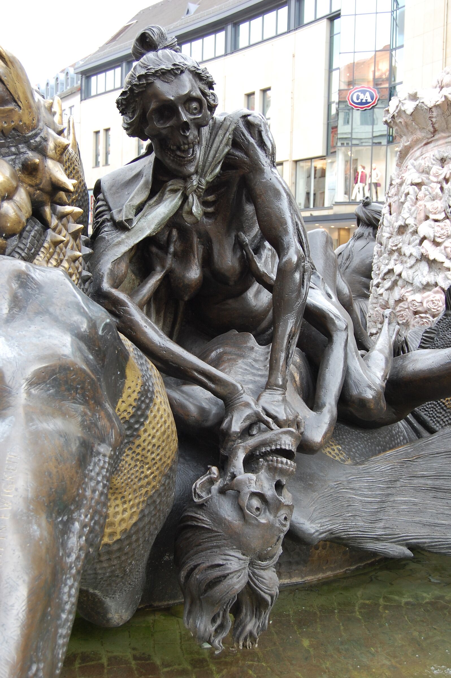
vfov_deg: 46.4
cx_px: 226
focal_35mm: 42
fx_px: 791
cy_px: 339
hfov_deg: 31.8
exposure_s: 1/100
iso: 400
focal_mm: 28
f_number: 5
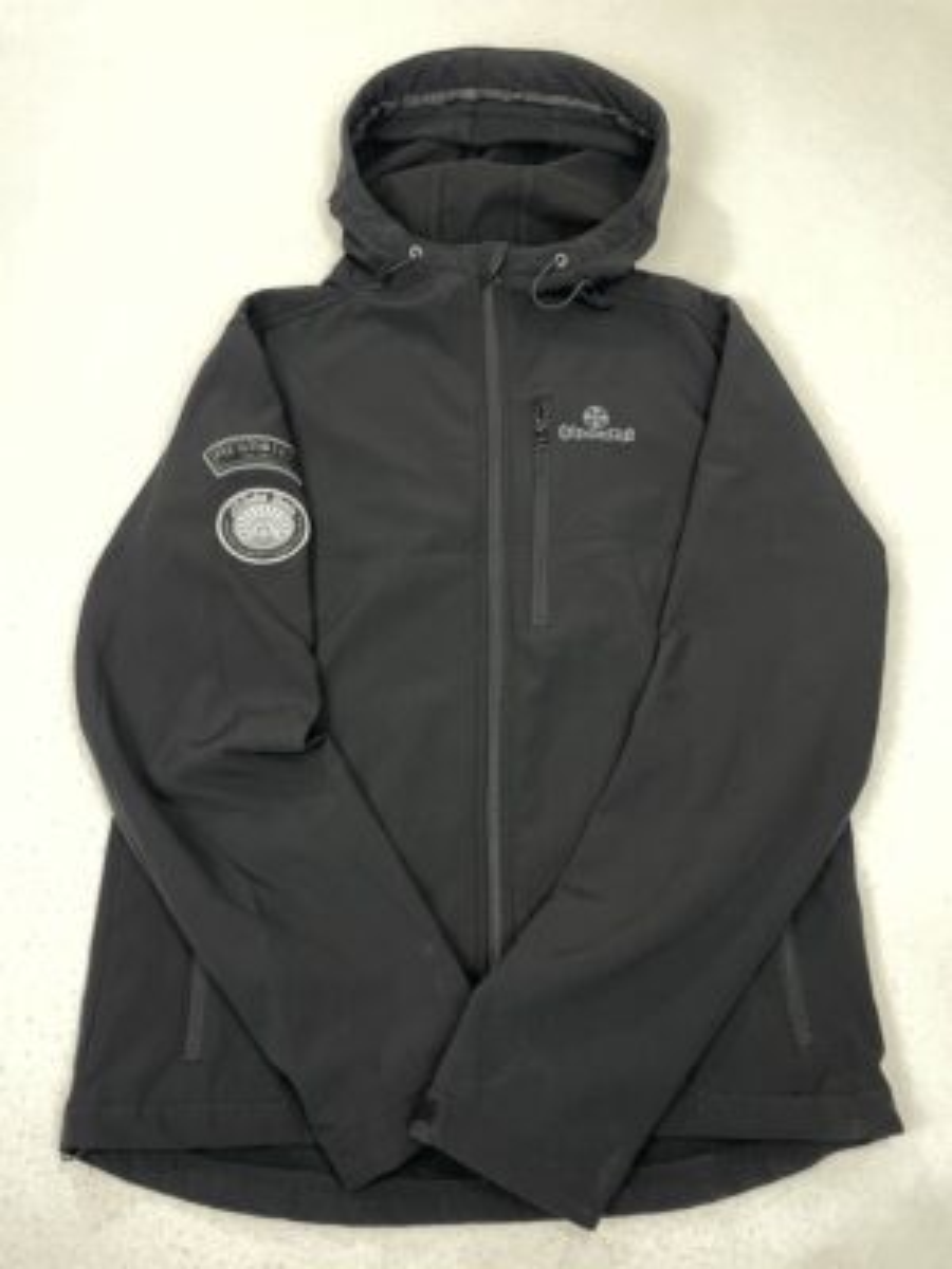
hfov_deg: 53.1
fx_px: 953
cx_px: 476
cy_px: 634
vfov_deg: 67.3
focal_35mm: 26
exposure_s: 1/50
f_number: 1.6
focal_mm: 4.2
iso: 100
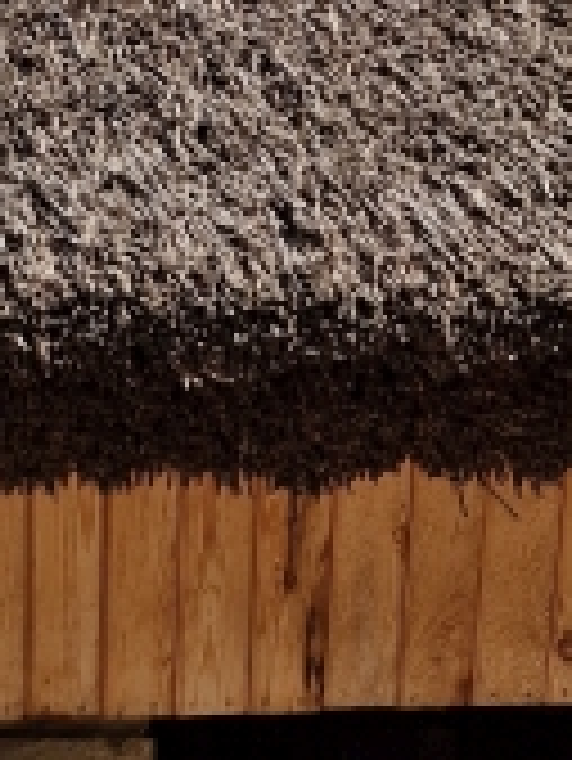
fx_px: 2553
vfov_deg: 15.3
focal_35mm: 116
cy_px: 1225
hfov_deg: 12.2
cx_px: -279
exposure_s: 1/1236
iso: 50
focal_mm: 6.4
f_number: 1.8
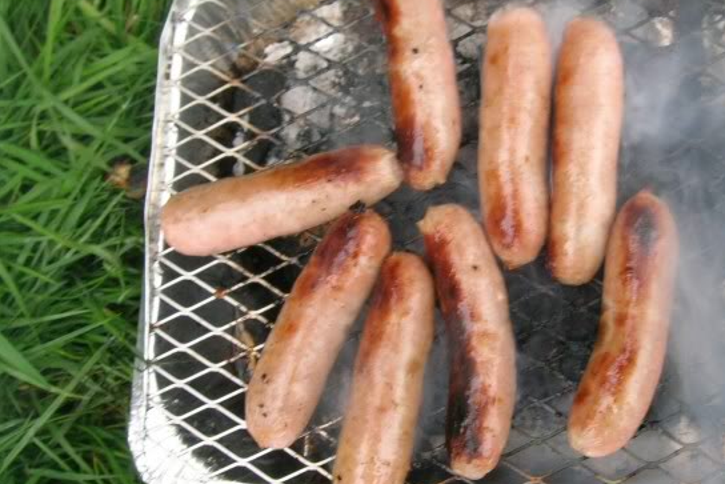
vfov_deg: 26.0
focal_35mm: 52
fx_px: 1047
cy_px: 208
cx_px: 488
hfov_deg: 37.7
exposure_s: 1/21
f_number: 4.9
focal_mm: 5.7
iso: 50
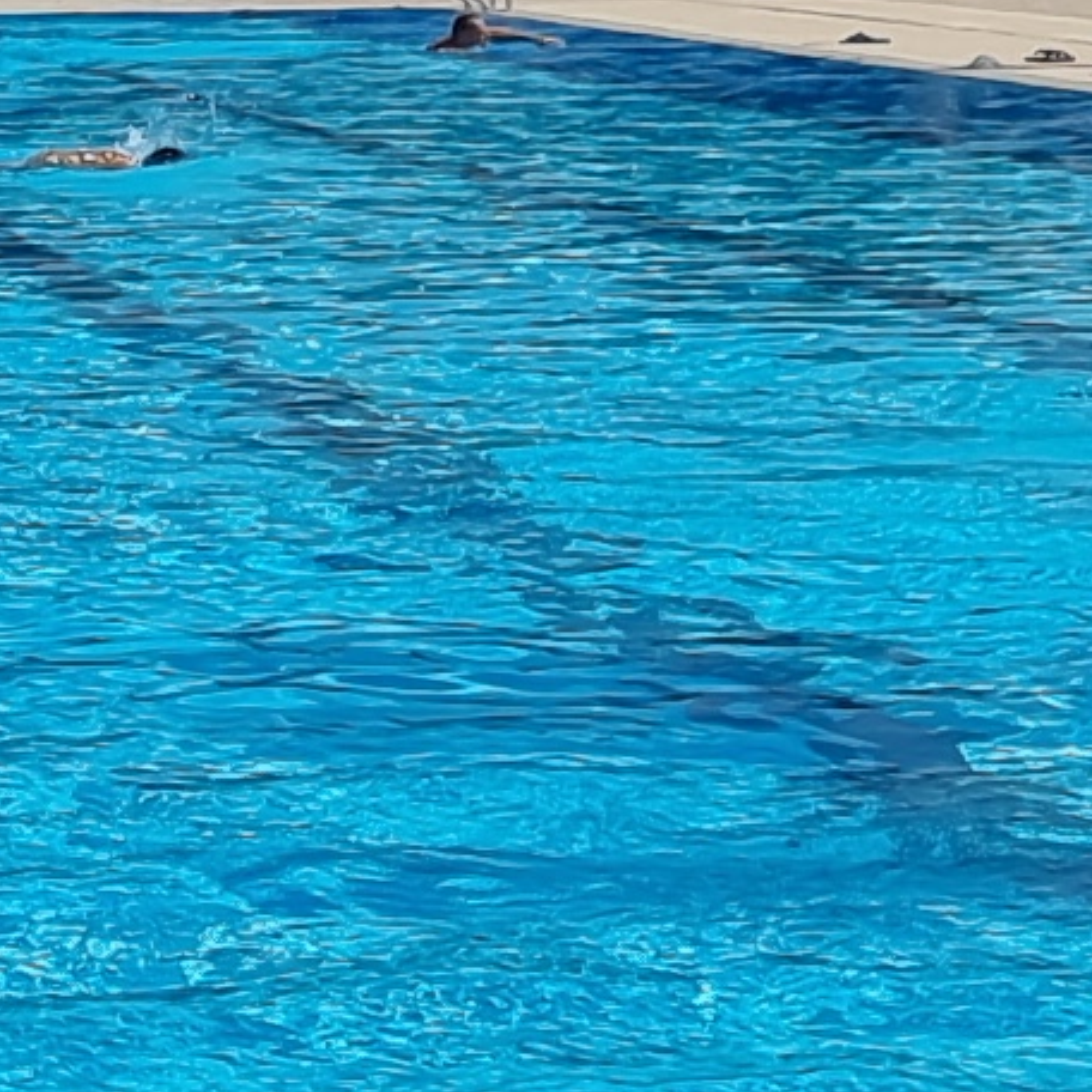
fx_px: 6638
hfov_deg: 8.4
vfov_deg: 9.4
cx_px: -1782
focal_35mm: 186
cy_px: 43
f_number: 1.8
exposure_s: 1/2128
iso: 50
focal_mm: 6.7
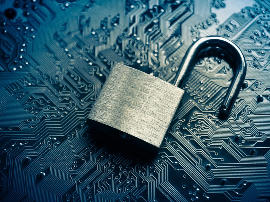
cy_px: 101
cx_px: 139
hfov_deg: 21.9
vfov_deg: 16.5
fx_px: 698
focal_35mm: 90
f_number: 7.1
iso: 100
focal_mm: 55
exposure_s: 1/20
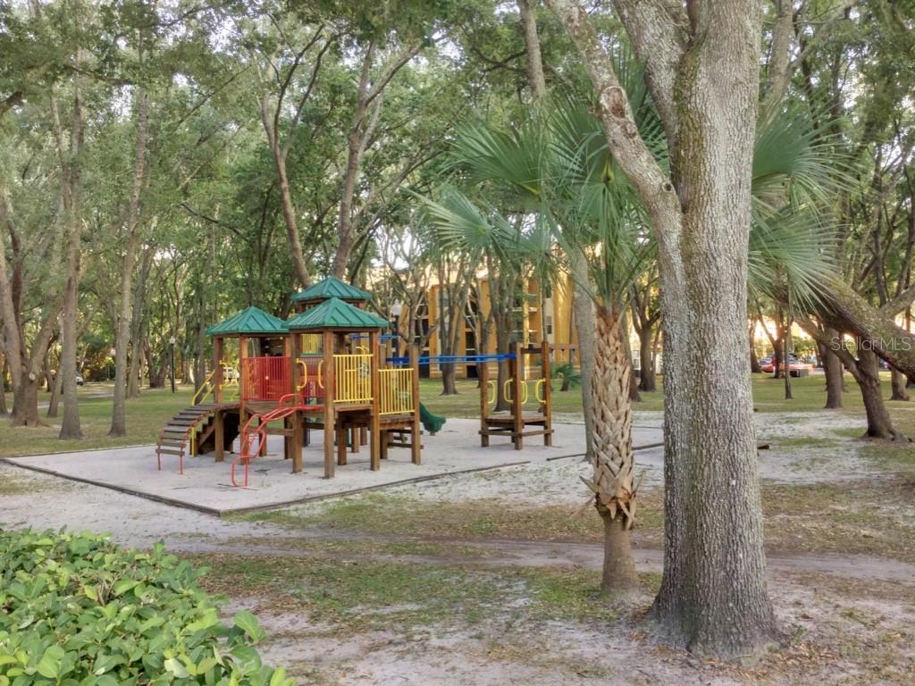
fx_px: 819
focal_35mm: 31
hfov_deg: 58.4
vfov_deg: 45.4
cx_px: 458
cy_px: 343
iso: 32
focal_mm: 3.3
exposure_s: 1/60
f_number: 2.4
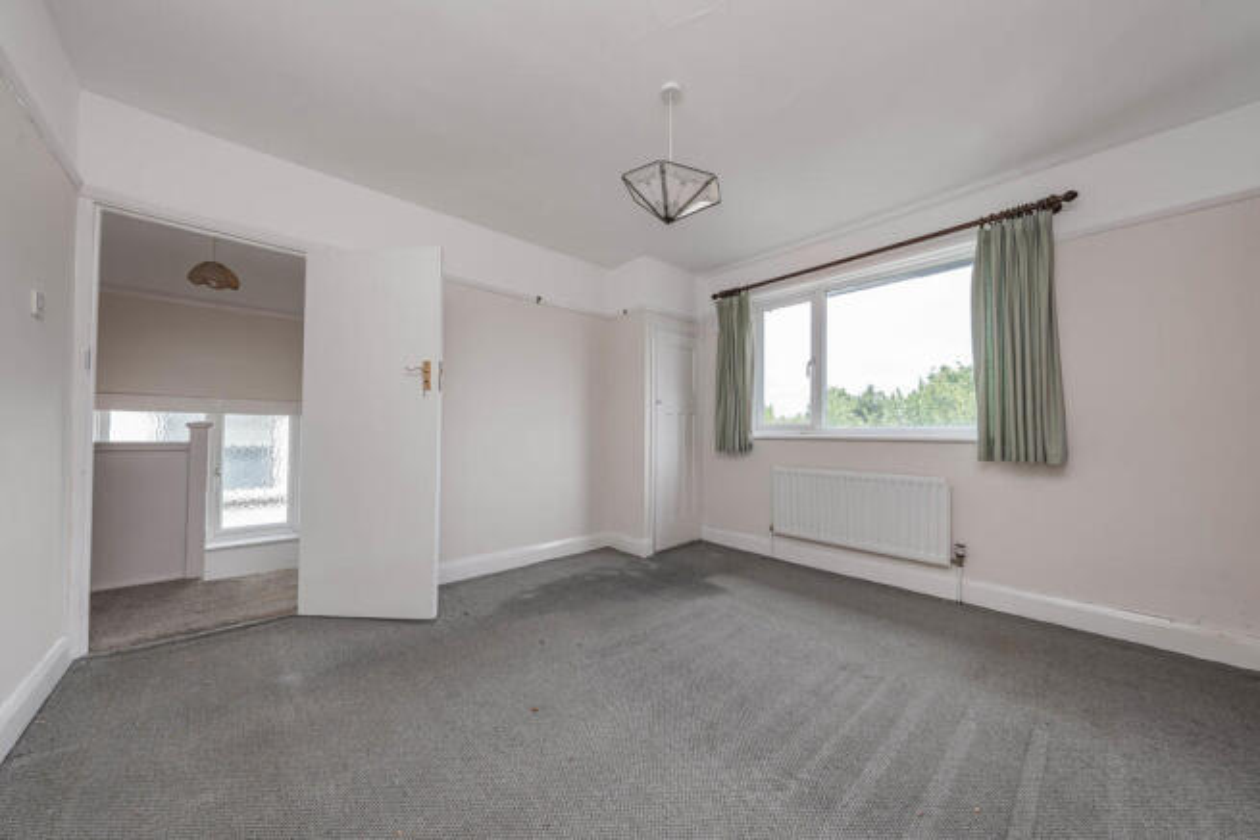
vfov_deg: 90.0
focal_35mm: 12
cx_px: 630
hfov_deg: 112.6
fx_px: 420
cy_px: 420
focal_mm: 12
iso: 320
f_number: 9
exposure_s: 1/60
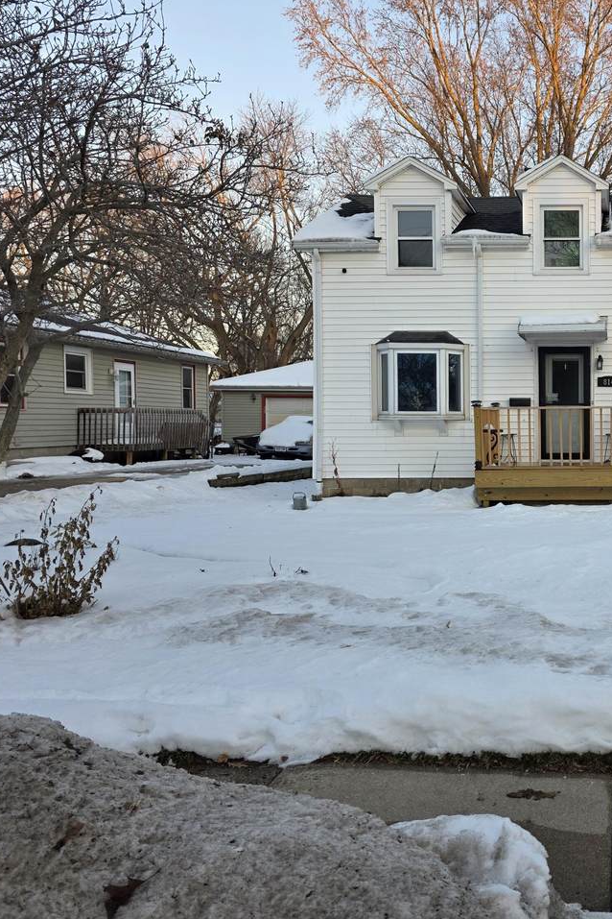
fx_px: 816
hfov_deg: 37.5
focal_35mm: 32
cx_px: 586
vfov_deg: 58.7
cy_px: 459
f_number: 1.7
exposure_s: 1/359
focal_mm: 6.3
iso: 50
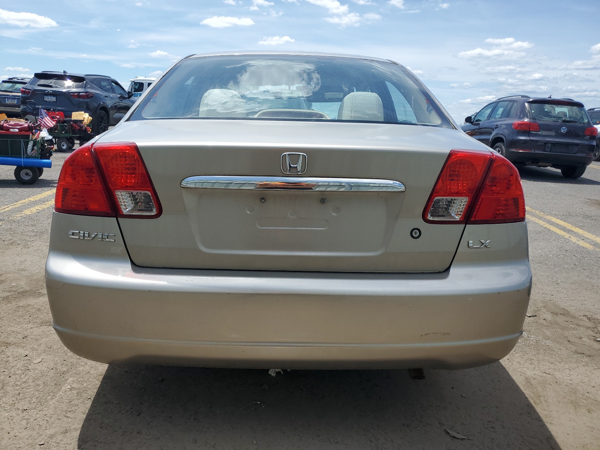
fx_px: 451
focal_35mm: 26
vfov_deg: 53.1
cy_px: 225
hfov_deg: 67.3
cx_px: 300
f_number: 1.5
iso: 50
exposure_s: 1/3333
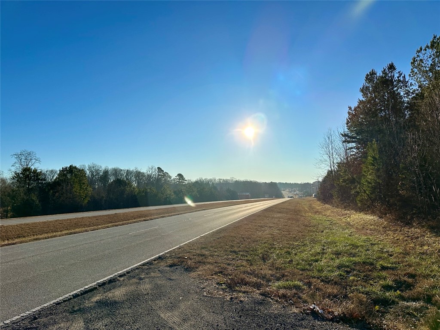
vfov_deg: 56.8
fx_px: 305
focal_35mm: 24
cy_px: 165
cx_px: 220
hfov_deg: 71.6
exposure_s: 1/8929
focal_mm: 6.86
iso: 80
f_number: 1.78
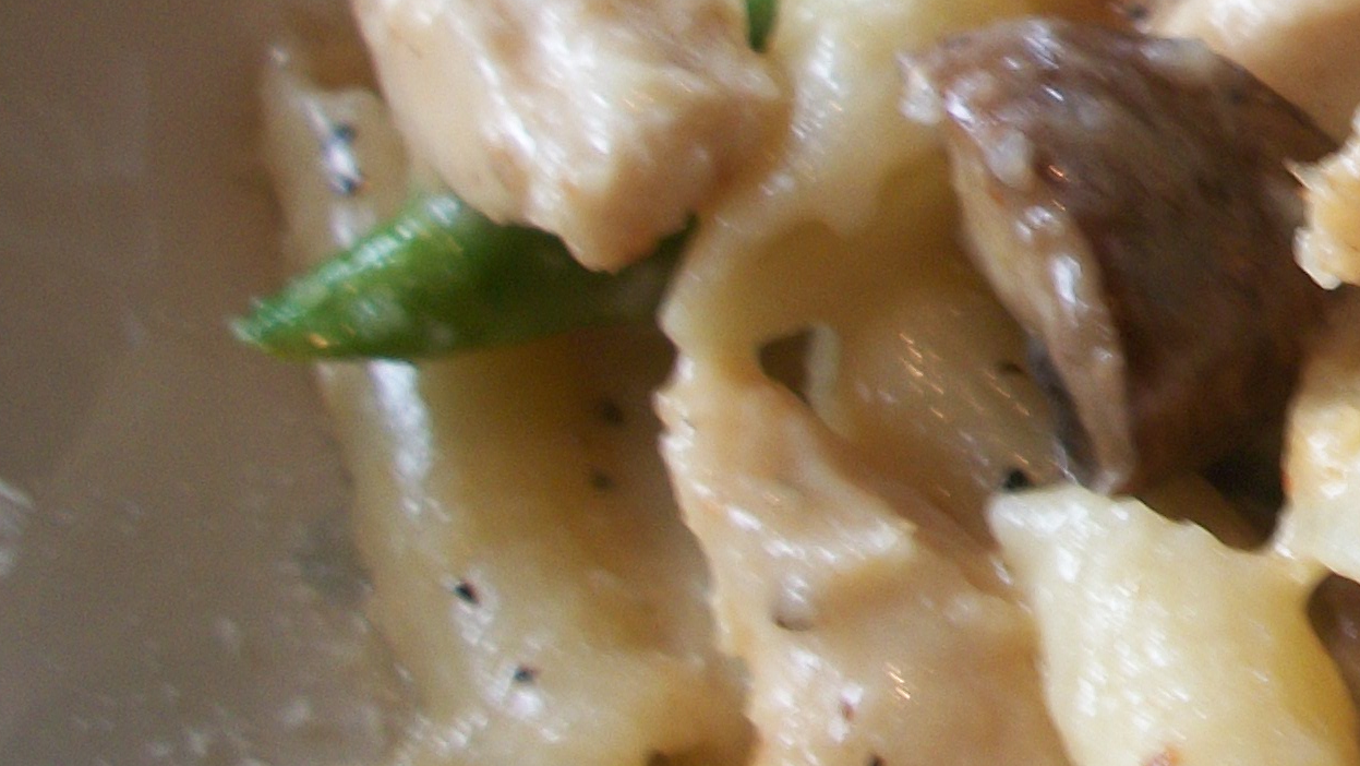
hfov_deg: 17.6
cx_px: 1870
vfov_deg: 10.8
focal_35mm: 112
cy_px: 145
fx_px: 4040
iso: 87
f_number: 3.1
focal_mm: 6.3
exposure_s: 1/30
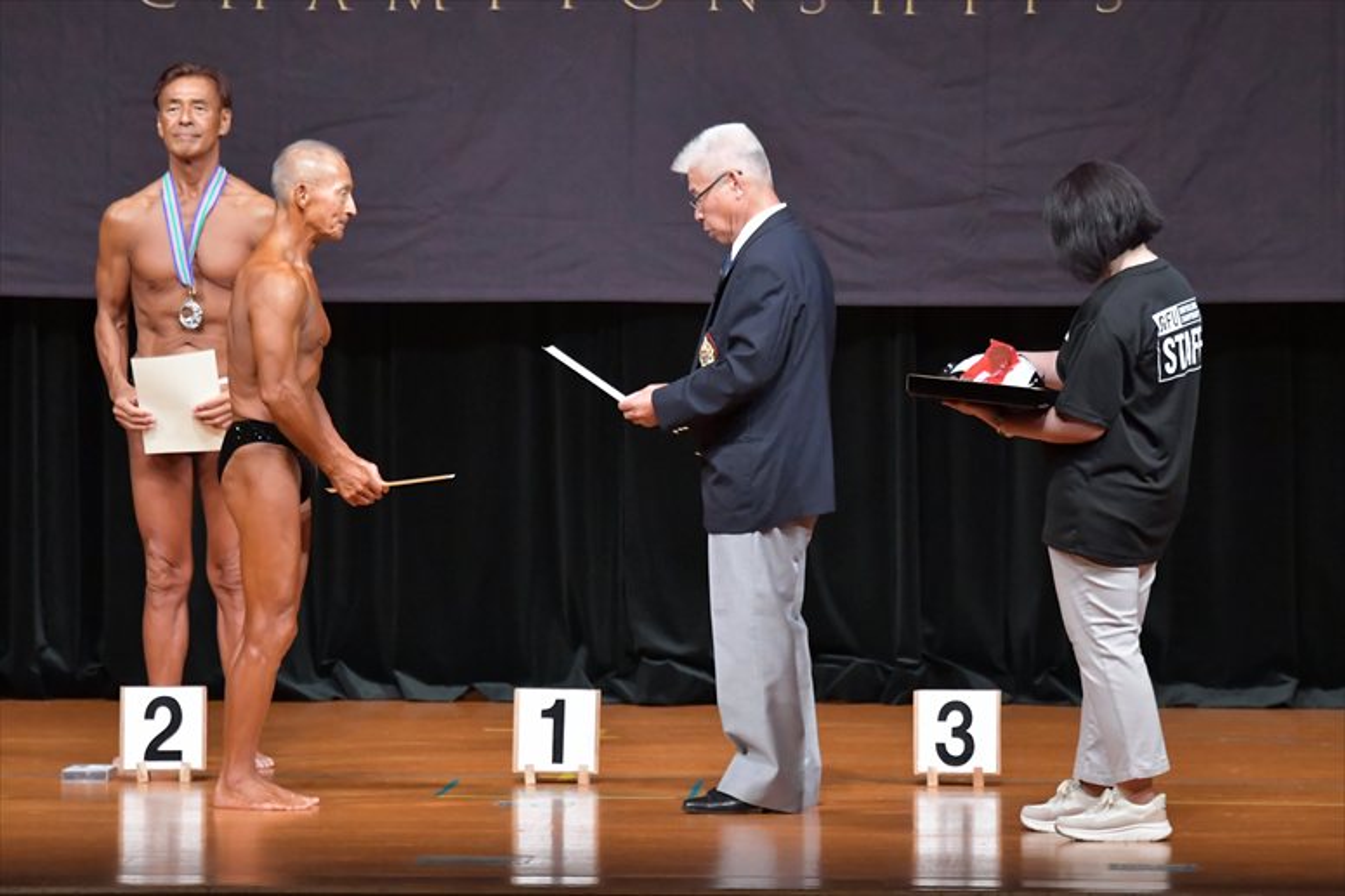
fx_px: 9523
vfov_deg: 5.4
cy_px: 448
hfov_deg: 8.1
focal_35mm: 255
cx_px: 672
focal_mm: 170
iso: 6400
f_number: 5.6
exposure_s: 1/400
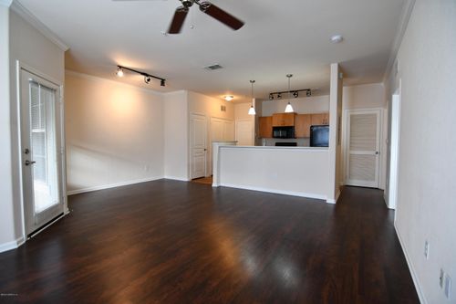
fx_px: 203
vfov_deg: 73.7
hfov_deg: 96.8
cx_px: 228
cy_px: 152
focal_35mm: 16
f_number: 2.8
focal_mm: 11
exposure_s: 1/160
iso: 800
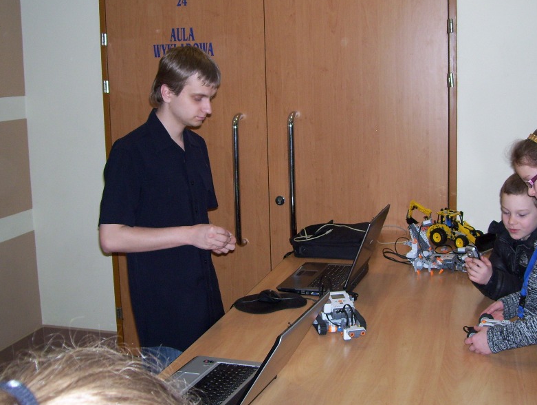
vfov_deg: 30.9
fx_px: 730
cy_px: 169
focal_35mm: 47
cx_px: 285
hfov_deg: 40.4
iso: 125
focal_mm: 6
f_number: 2.7
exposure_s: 1/60
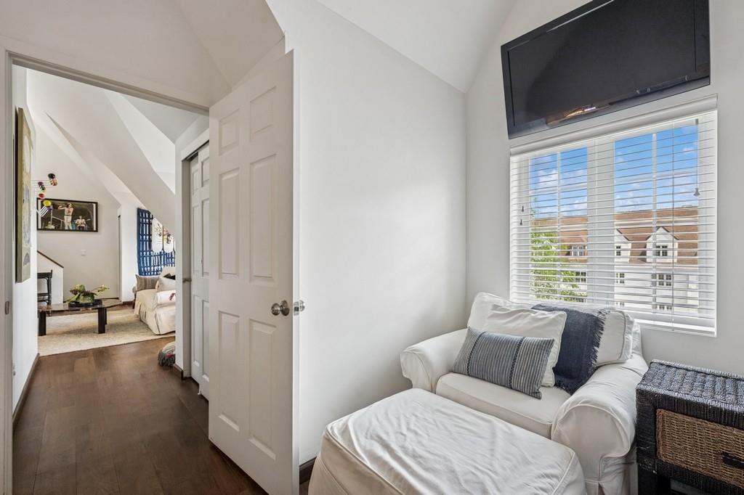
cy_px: 248
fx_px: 320
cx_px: 372
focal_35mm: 16
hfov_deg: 98.6
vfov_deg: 75.5
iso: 400
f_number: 8
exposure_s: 1/160
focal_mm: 15.5
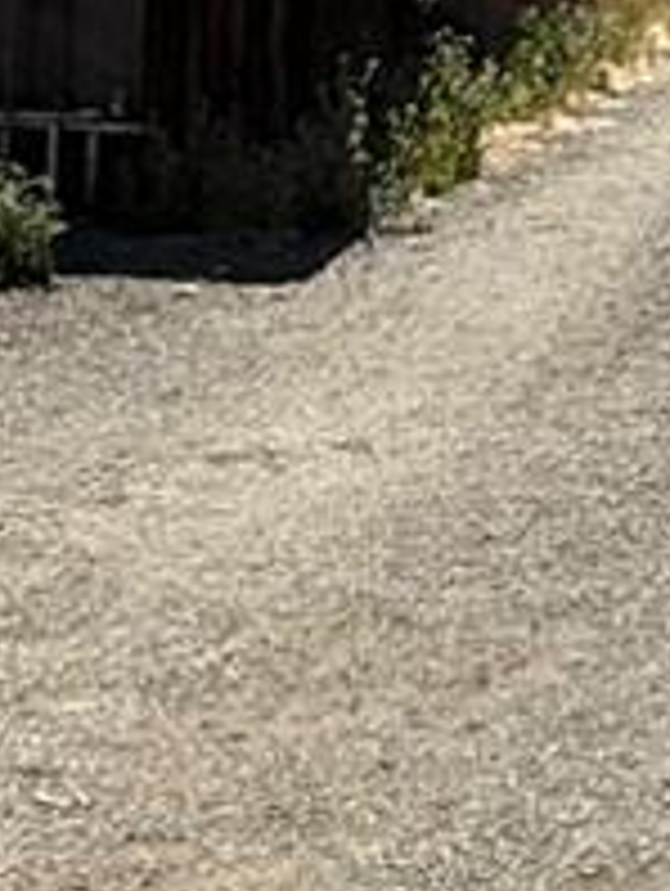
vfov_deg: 18.2
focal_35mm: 106
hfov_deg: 13.6
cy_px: 58
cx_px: 789
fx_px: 2730
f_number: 2.2
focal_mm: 2.22
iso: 50
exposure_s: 1/2320
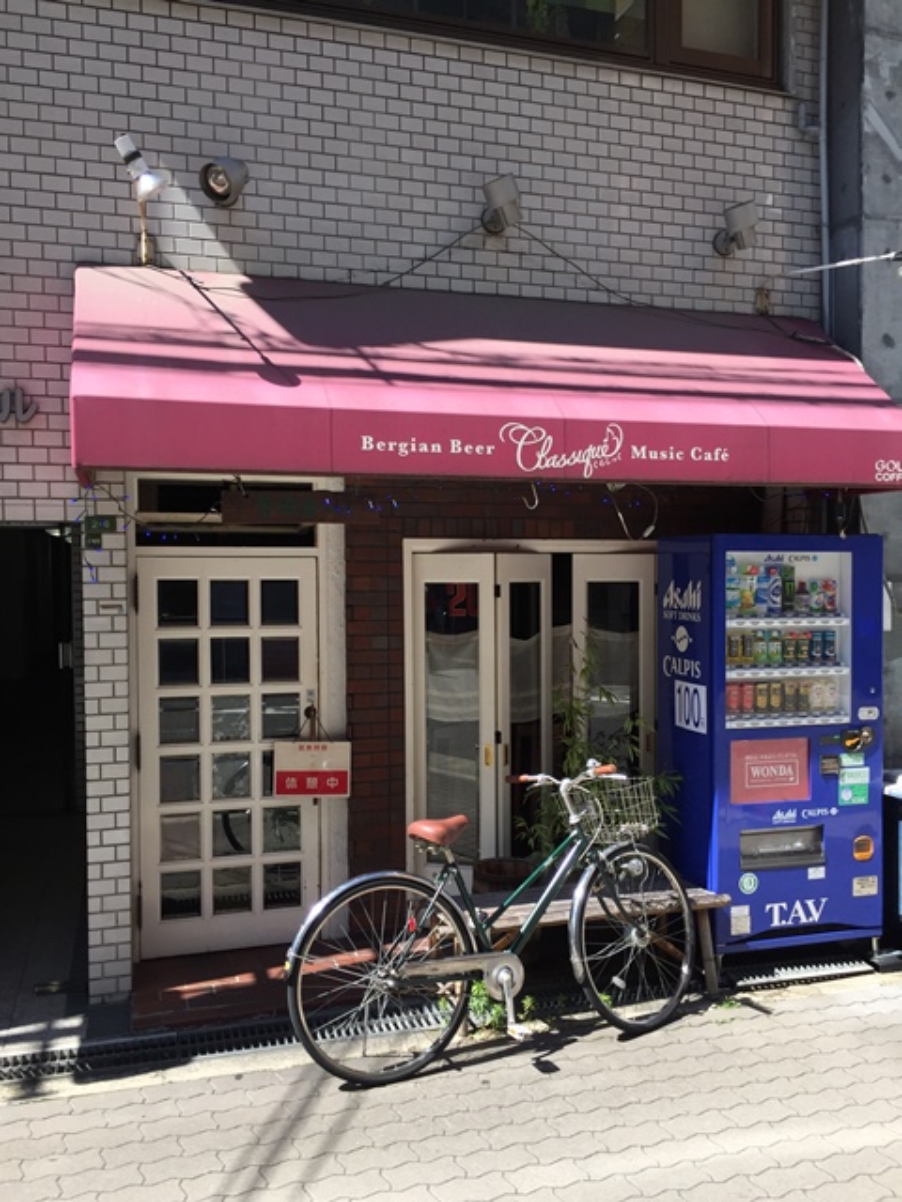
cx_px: 451
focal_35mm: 29
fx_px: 1008
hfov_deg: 48.2
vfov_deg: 61.7
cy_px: 601
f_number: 2.2
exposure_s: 1/775
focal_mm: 4.15
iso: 32
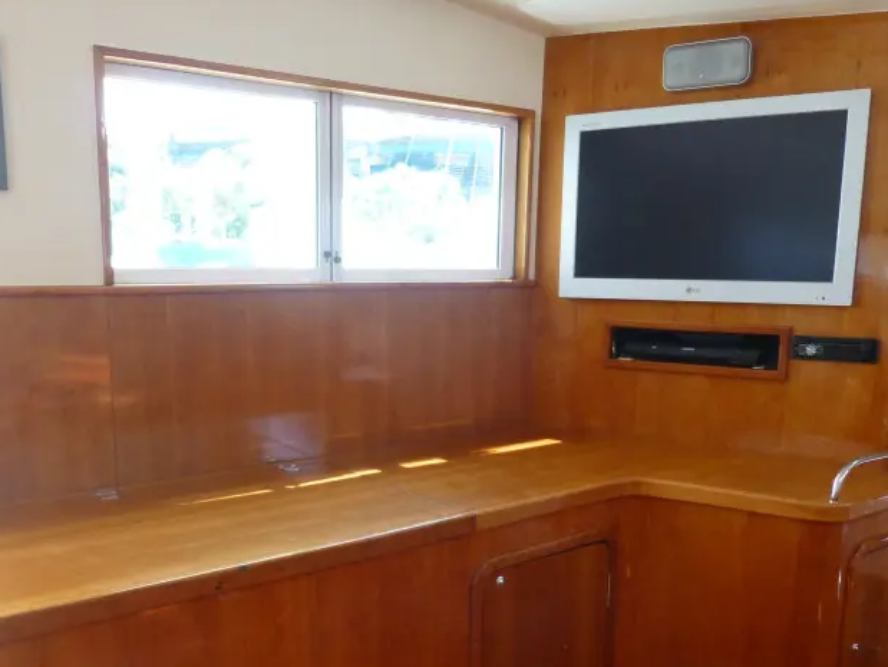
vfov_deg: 45.1
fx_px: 796
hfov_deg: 58.2
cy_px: 416
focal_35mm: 31
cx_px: 393
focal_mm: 4.3
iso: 320
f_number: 3.3
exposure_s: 1/60
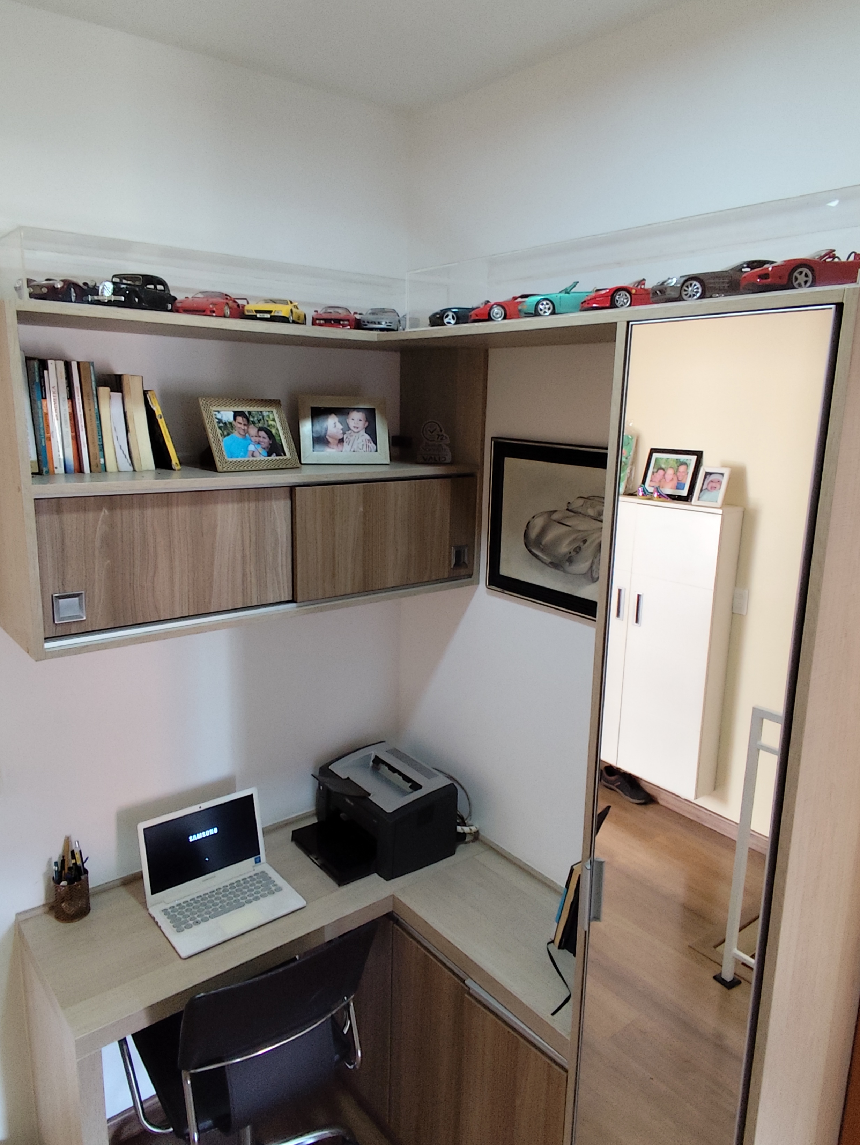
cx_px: 430
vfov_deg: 73.9
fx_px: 761
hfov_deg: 58.9
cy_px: 572
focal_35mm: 23
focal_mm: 1.65
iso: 320
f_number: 2.2
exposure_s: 1/60
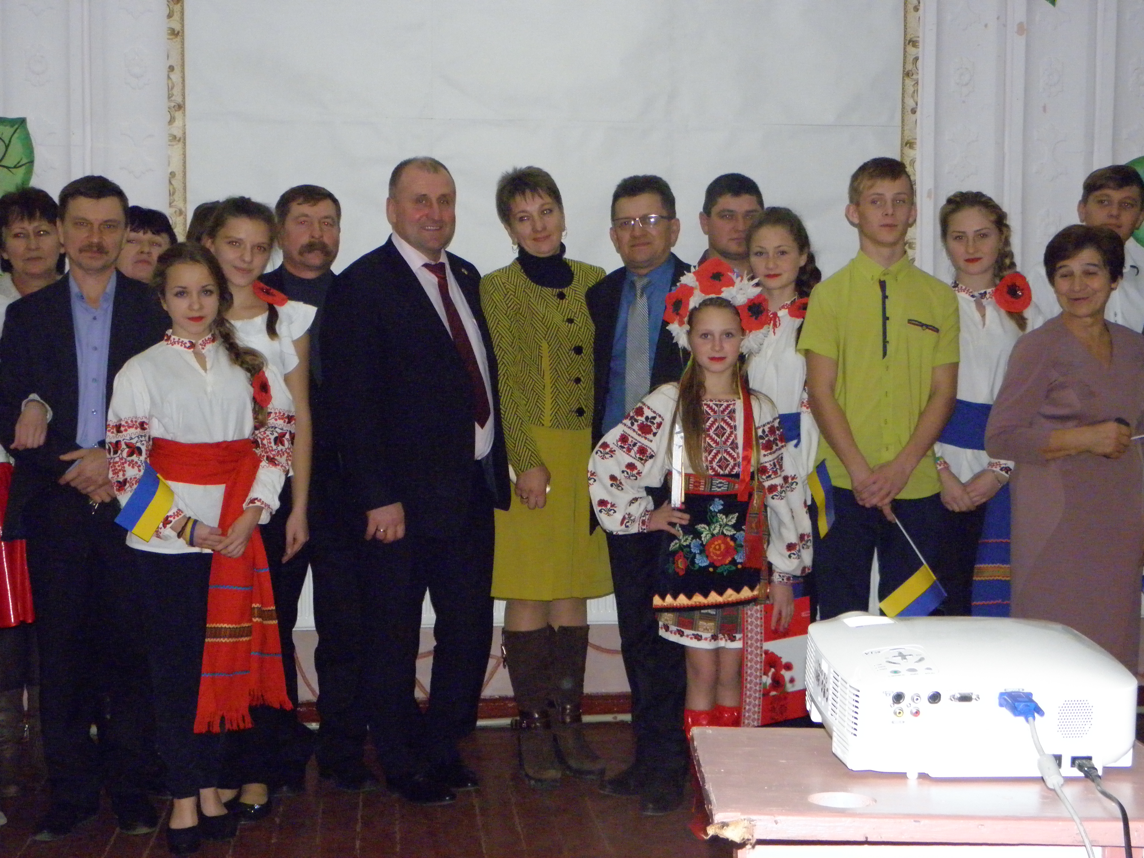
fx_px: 1785
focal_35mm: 54
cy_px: 429
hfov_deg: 35.5
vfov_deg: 27.0
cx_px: 572
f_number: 4.1
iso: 640
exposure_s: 1/125
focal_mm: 9.7
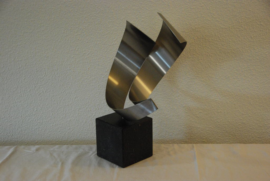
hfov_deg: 35.0
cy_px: 90
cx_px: 135
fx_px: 428
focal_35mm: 57
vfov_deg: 23.8
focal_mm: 38
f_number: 4.5
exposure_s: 1/100
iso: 1600
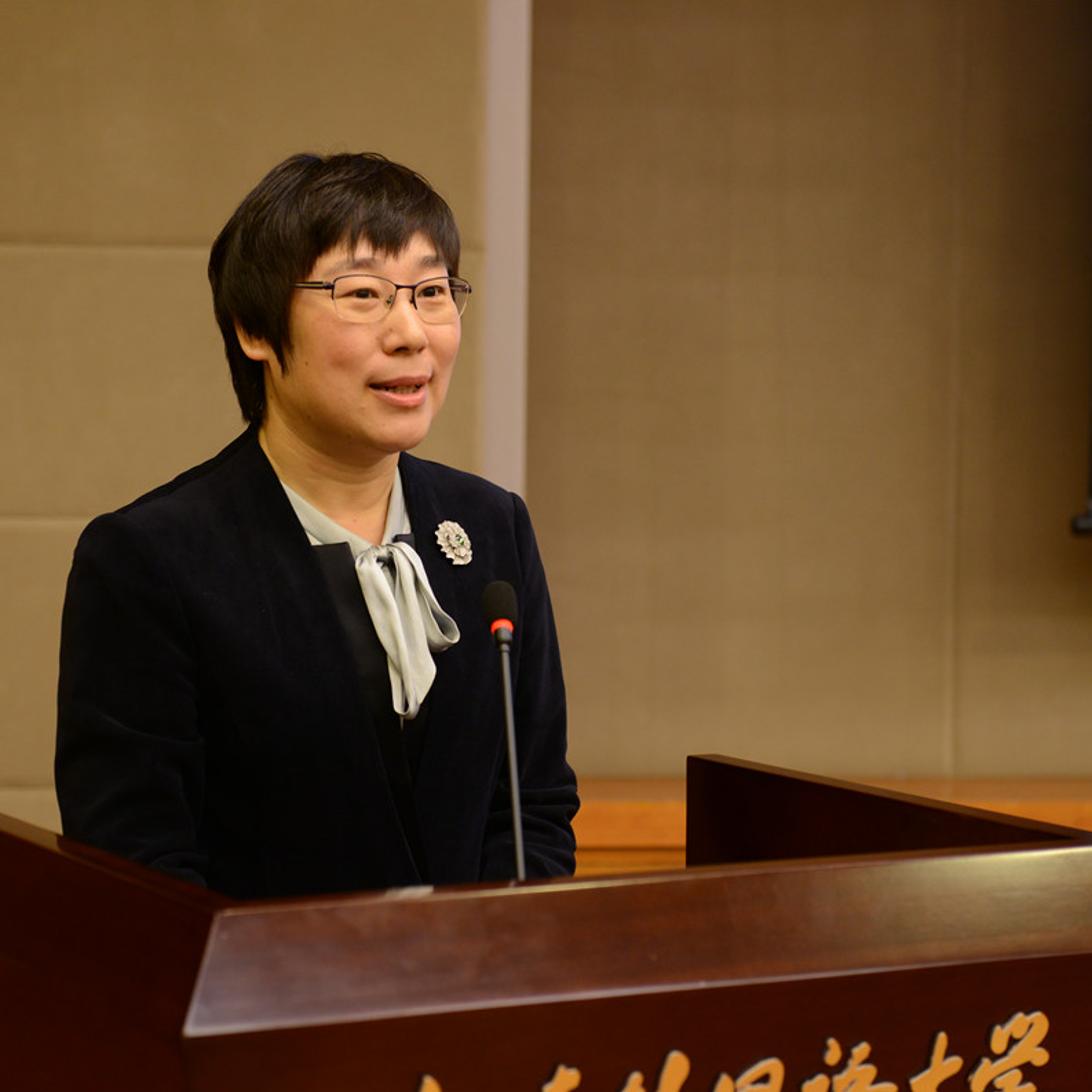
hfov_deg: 19.3
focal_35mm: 90
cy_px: 545
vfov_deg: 19.3
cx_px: 441
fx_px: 3212
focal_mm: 70
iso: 1000
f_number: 3.5
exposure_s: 1/50
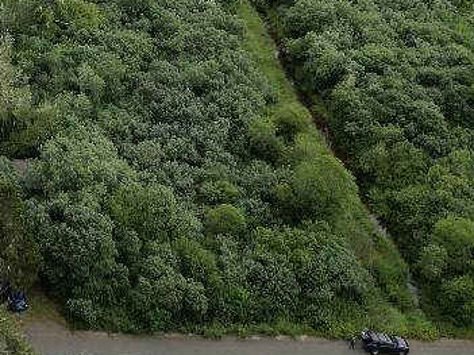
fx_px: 958
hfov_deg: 25.6
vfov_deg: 19.6
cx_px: -54
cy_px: -81
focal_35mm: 70
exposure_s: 1/1600
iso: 100
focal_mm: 6.72
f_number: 1.7
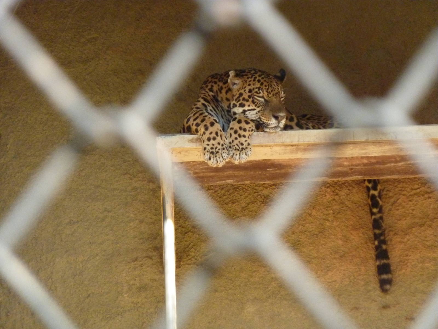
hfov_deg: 6.6
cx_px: 219
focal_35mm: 300
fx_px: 3796
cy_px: 164
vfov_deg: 5.0
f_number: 4.9
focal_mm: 49.2
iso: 640
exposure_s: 1/250
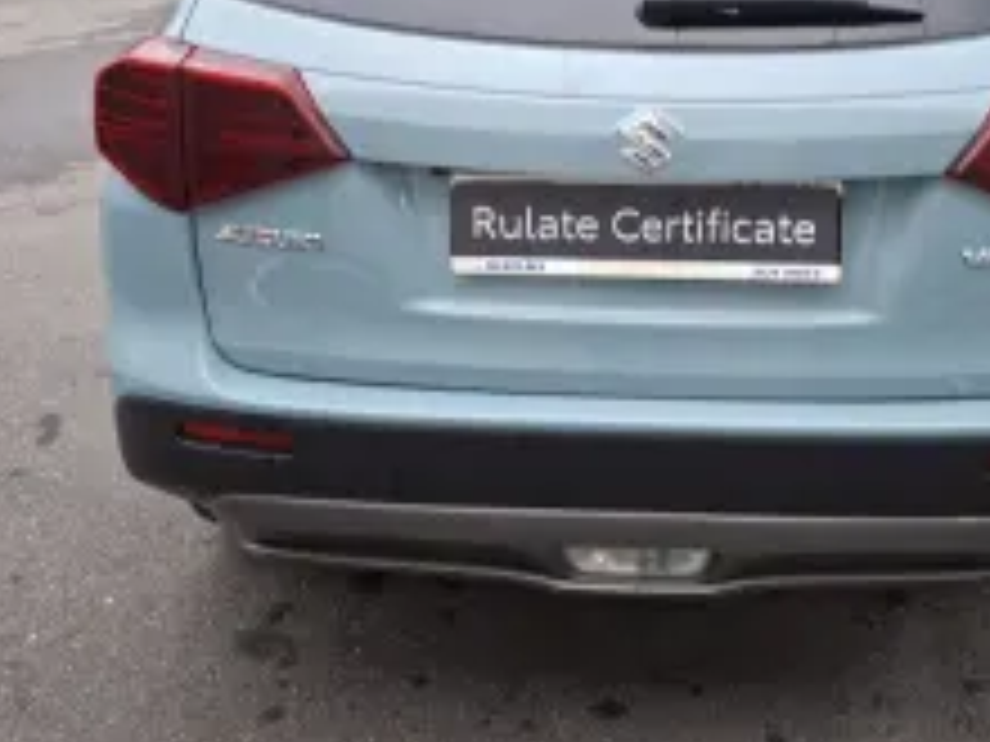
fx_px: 1173
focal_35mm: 41
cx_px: 634
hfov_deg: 45.3
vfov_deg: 34.3
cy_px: 175
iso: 200
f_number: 1.8
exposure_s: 1/50
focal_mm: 4.69
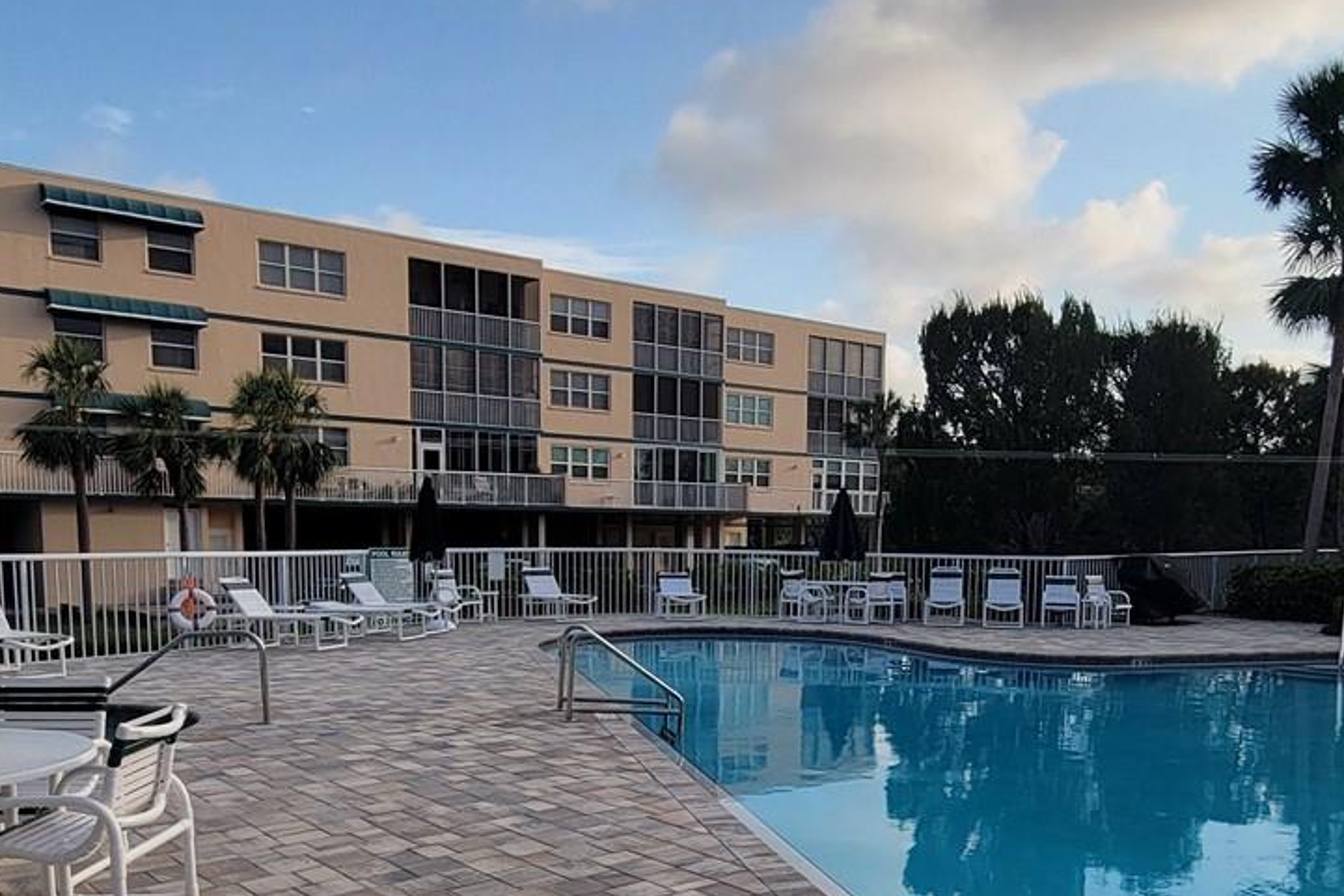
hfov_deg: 61.5
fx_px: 1120
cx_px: 792
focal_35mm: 30
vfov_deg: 42.1
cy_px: 691
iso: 50
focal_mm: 2.2
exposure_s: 1/1084
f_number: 2.2
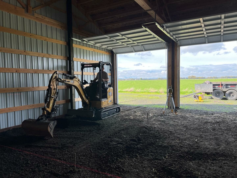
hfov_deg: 67.3
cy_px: 89
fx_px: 178
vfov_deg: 53.1
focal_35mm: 26
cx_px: 118
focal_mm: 5.7
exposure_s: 1/611
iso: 50
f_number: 1.5
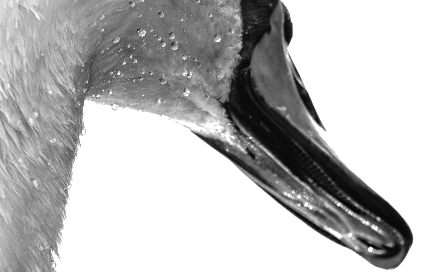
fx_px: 4680
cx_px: 180
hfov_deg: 5.3
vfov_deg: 3.3
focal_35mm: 394
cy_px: 107
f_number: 7.1
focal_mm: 155
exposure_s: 1/160
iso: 640
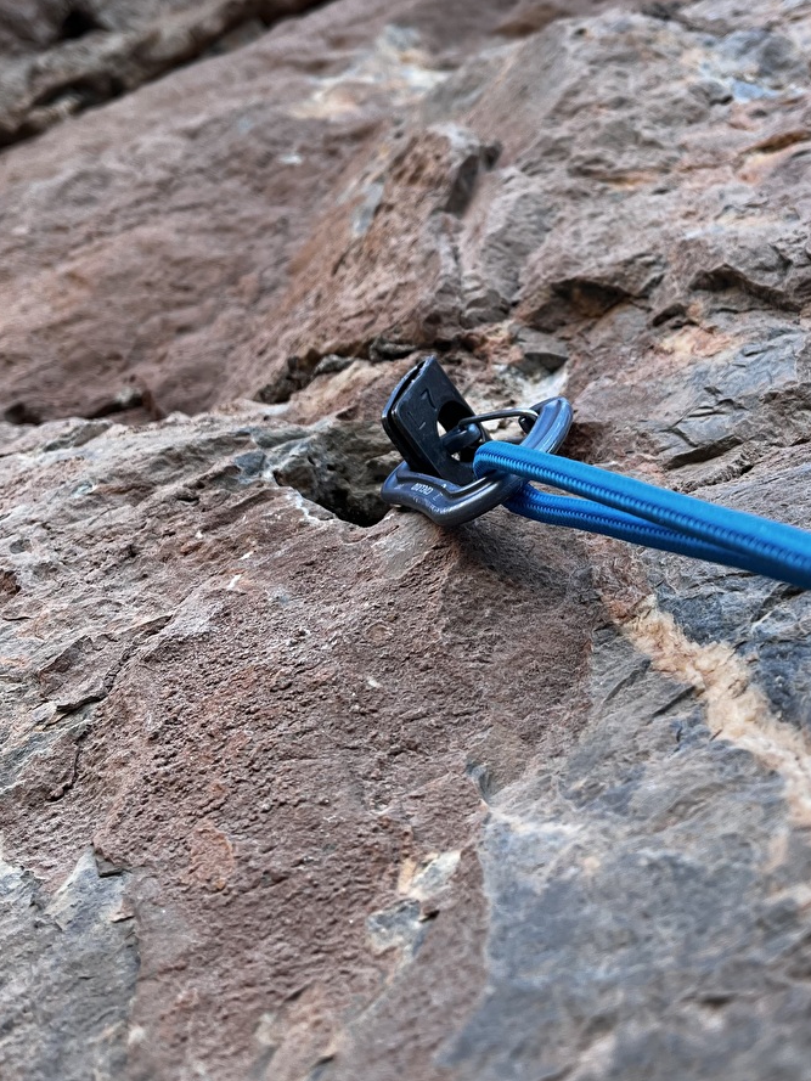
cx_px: 461
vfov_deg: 48.1
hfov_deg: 37.7
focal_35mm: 38
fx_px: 1187
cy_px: 355
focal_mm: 5.1
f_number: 1.6
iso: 32
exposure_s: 1/146
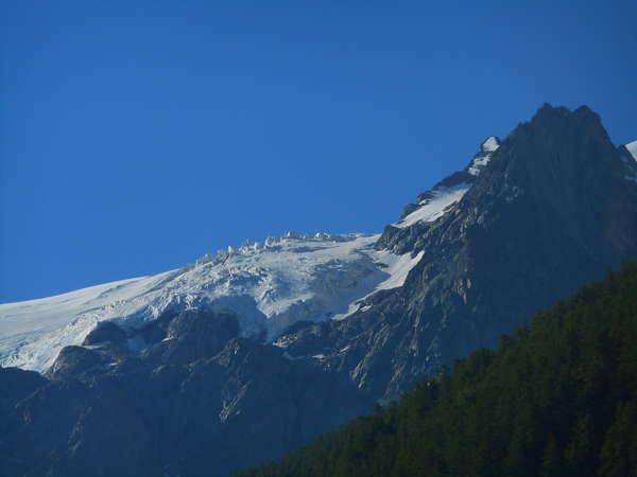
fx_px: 3680
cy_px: 238
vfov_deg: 7.4
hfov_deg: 9.9
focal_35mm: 200
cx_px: 318
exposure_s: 1/500
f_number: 6.6
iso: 80
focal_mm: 36
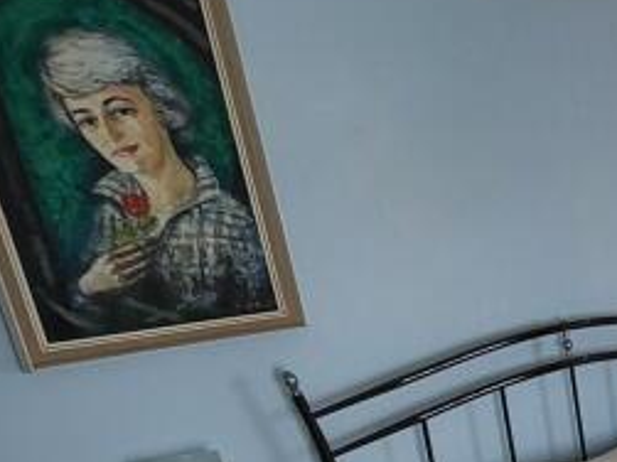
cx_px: 924
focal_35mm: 53
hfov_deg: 26.4
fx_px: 944
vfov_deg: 25.4
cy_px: 514
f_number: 2.2
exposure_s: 1/50
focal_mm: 1.74
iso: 80
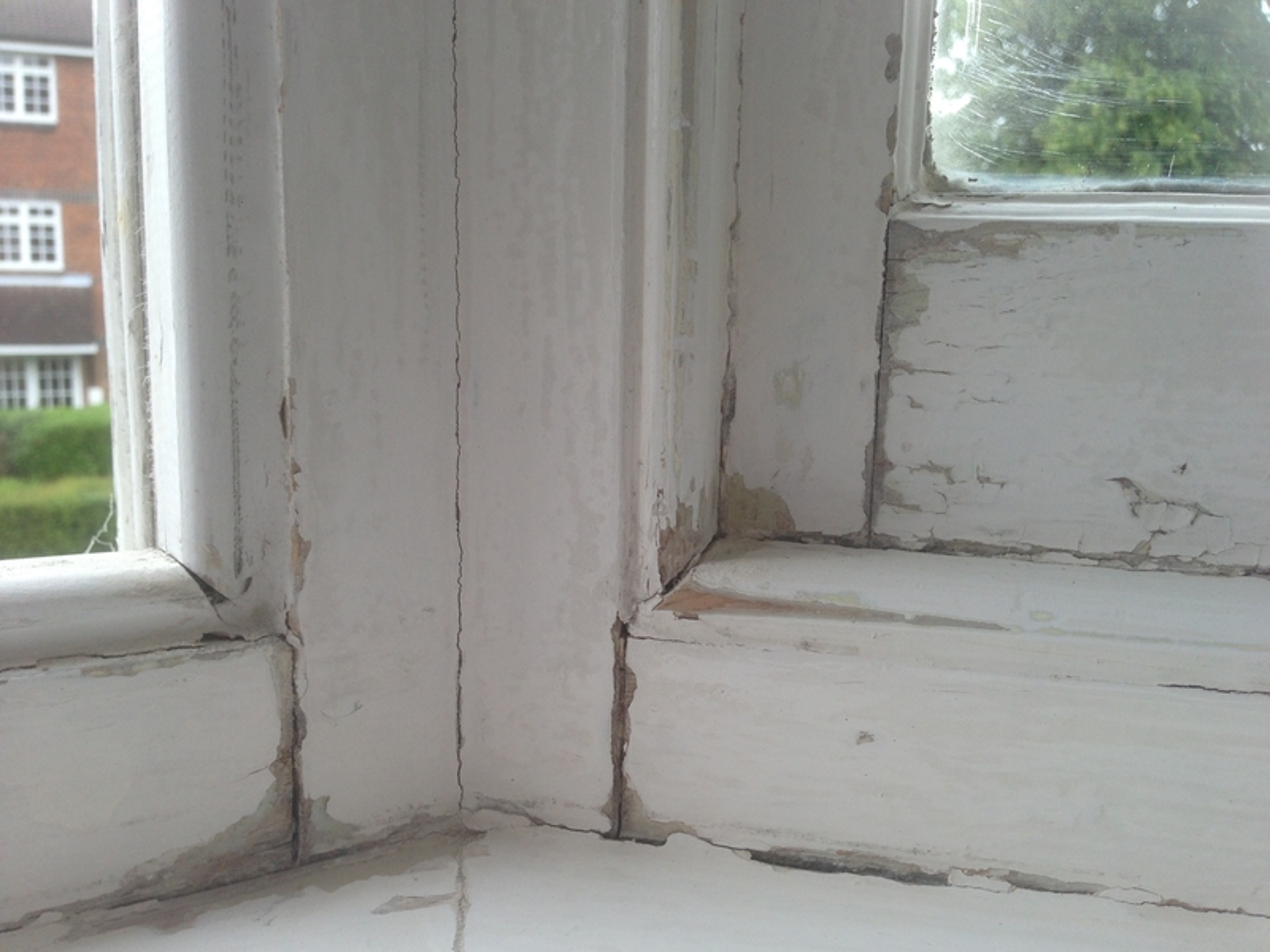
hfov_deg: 55.4
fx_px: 1211
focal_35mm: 33
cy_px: 476
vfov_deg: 42.9
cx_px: 635
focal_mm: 4.13
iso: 50
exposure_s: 1/230
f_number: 2.4
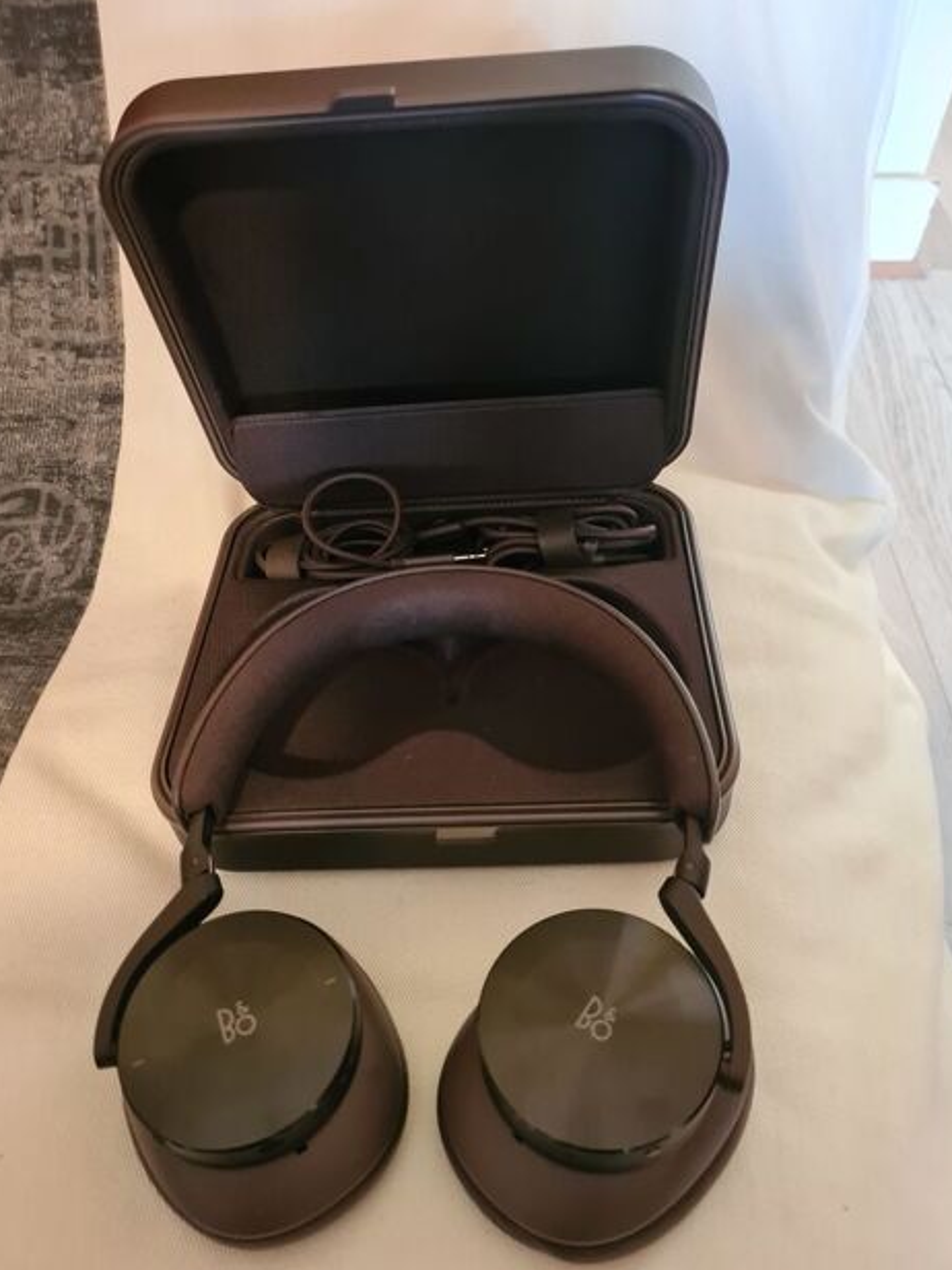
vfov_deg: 65.3
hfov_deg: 51.4
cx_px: 482
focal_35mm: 27
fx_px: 990
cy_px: 643
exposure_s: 1/25
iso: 800
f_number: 1.8
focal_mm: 5.4
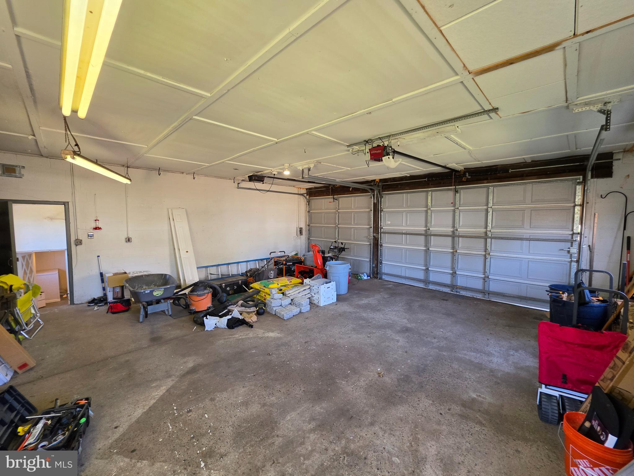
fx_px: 238
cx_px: 317
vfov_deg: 89.9
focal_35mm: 13
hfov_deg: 106.2
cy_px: 238
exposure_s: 1/45
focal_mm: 2.2
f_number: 1.9
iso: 80
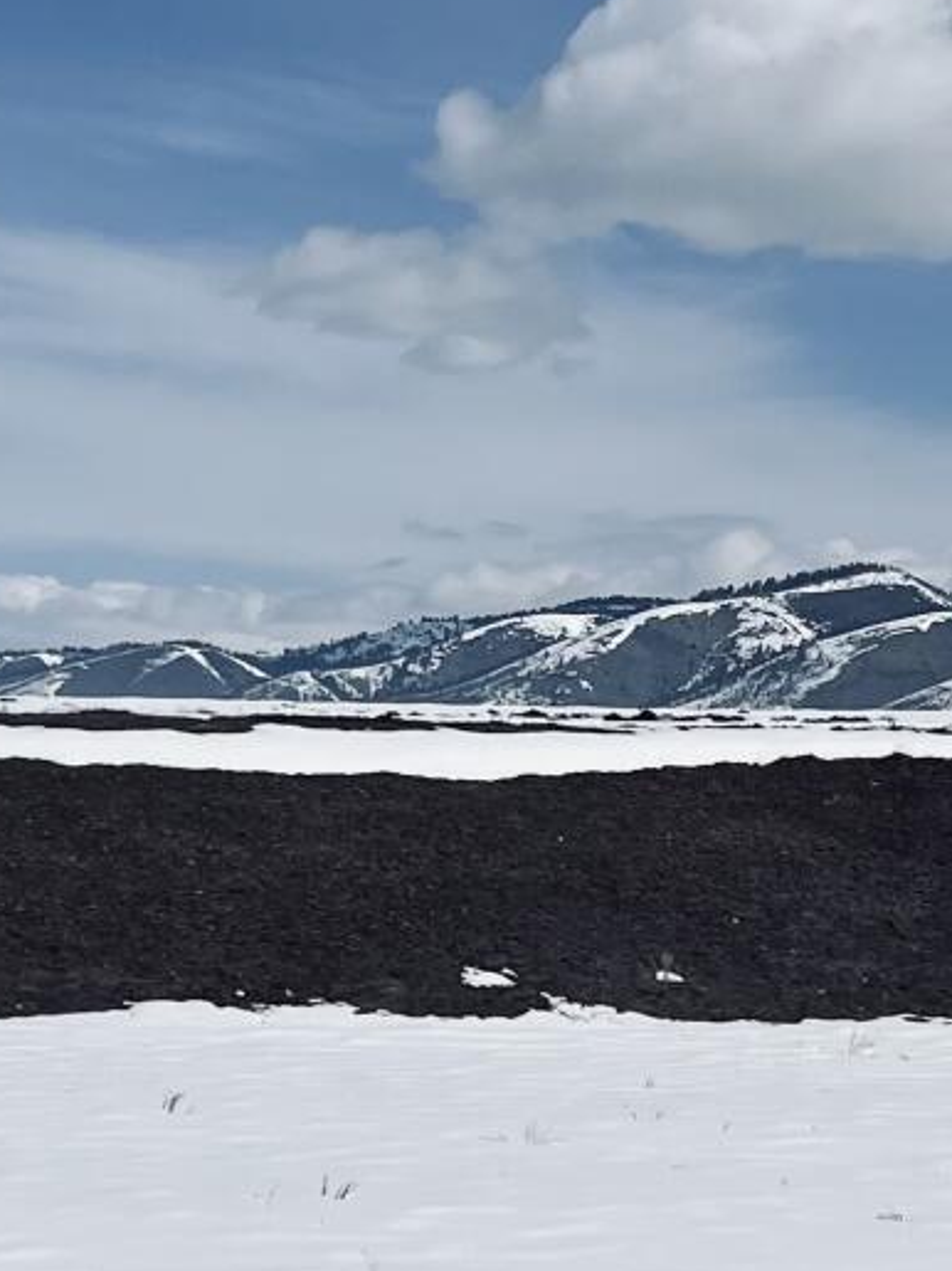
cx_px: 908
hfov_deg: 14.5
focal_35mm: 101
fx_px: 3705
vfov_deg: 19.3
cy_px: 928
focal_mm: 5.7
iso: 40
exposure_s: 1/16393
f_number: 1.5
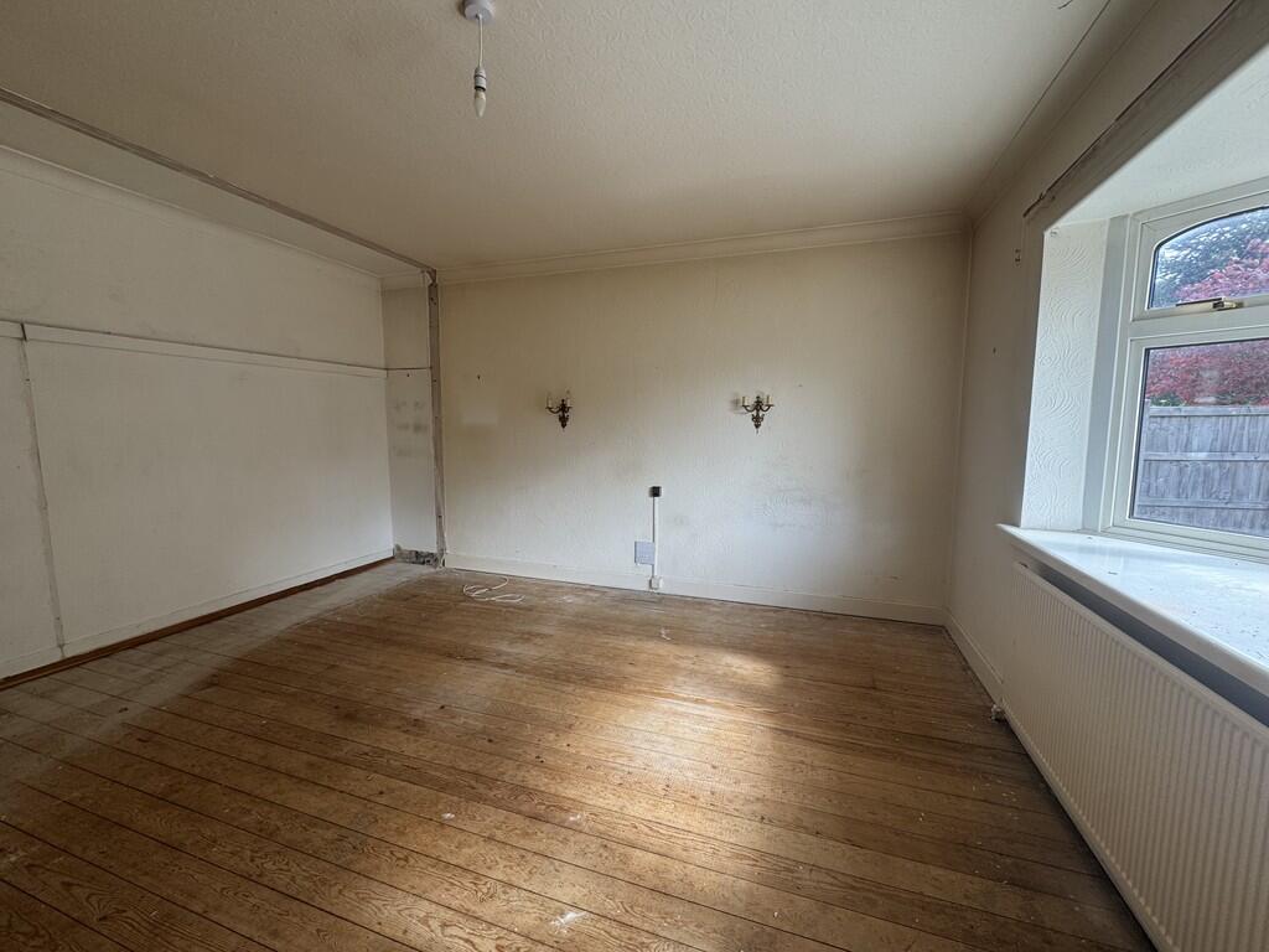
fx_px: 513
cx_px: 634
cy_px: 476
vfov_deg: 85.7
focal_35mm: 14
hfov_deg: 102.1
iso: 50
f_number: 2.2
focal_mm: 2.22
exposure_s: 1/99
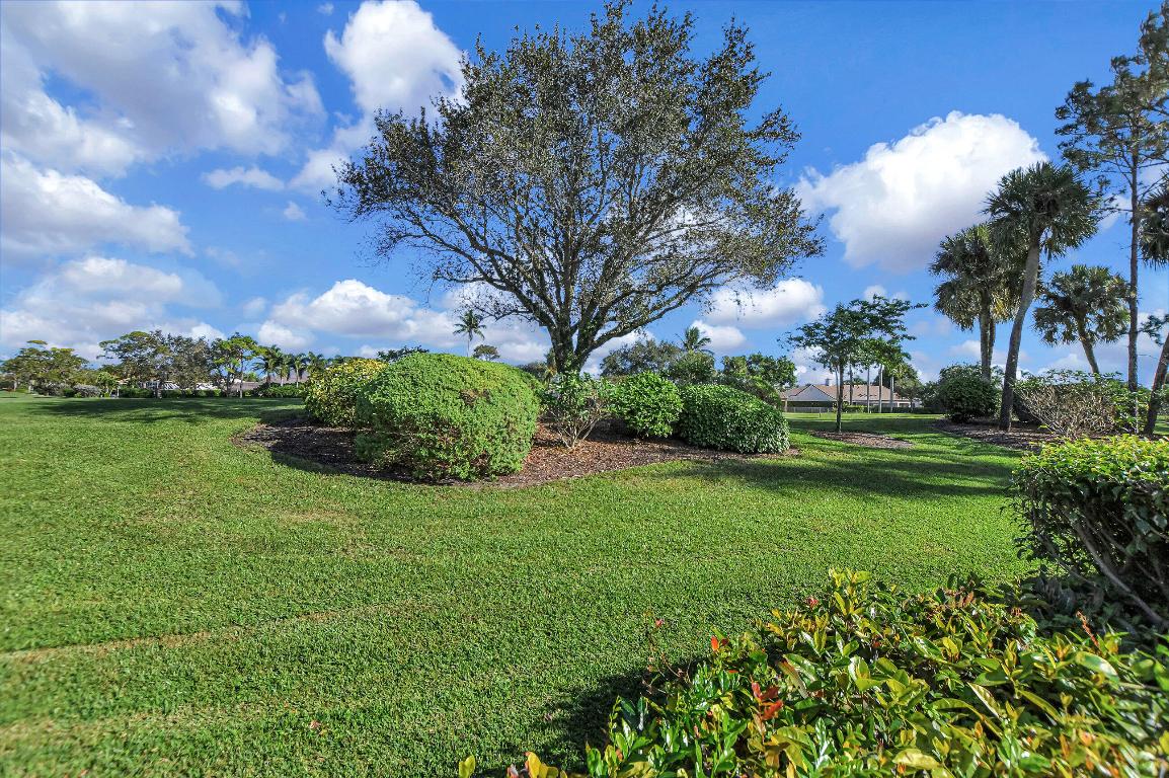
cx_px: 584
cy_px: 389
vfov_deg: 77.3
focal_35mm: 15
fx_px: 487
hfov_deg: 100.4
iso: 1000
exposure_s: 1/4000
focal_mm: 10
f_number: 8
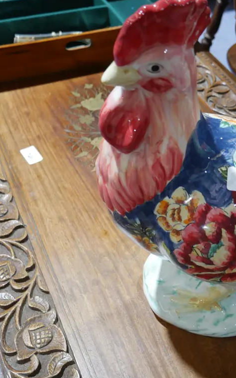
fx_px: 473
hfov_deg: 27.1
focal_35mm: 46
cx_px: 208
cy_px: 187
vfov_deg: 43.5
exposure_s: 1/60
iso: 640
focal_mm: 16
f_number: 3.6
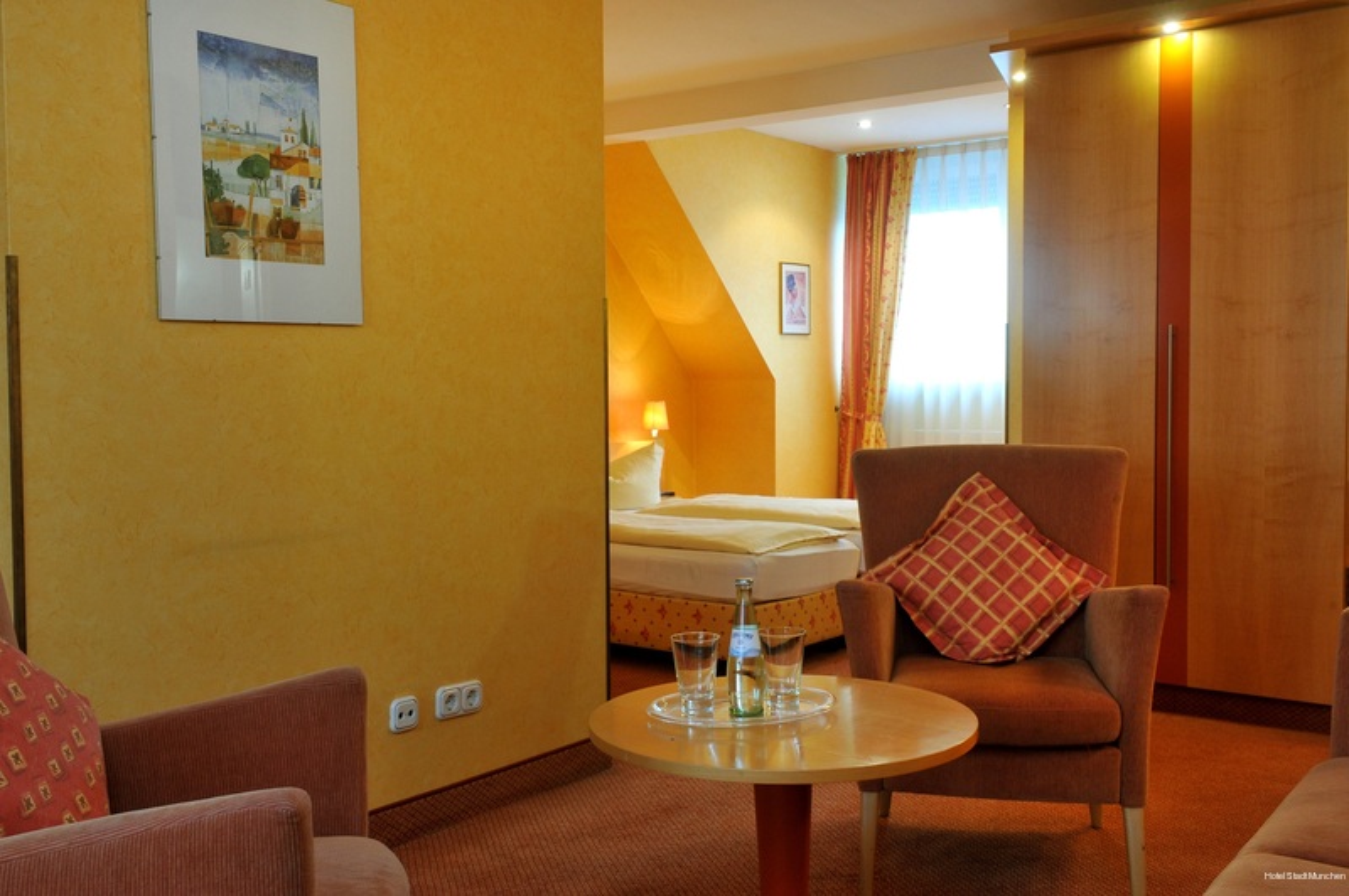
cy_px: 448
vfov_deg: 38.8
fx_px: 1273
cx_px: 674
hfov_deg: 55.8
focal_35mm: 34
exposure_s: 1/4
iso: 1000
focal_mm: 34
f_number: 13
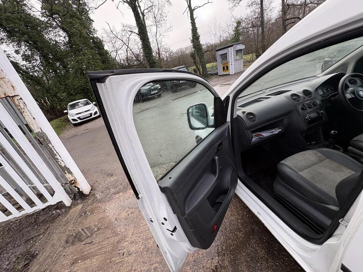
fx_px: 147
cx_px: 182
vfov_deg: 85.7
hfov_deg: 102.1
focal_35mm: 14
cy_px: 136
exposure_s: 1/197
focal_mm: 2.22
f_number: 2.2
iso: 50
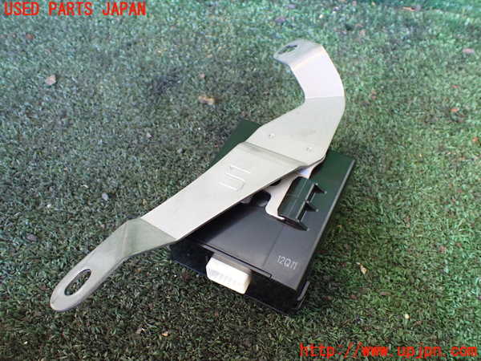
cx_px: 240
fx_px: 417
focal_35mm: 30
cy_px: 180
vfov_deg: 46.8
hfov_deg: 60.0
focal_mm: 5.4
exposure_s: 1/100
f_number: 2.3
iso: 800
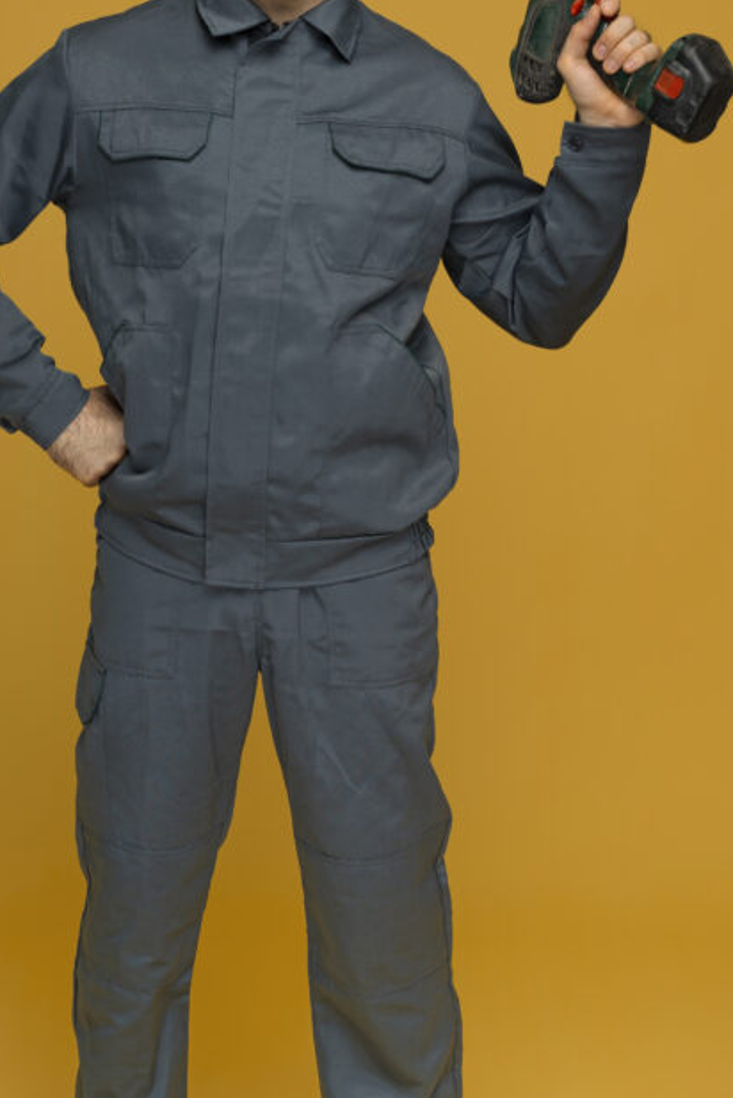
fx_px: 2227
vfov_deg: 27.7
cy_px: 495
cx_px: 289
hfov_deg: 18.7
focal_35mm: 73
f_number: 5.6
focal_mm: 44
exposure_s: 1/160
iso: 64
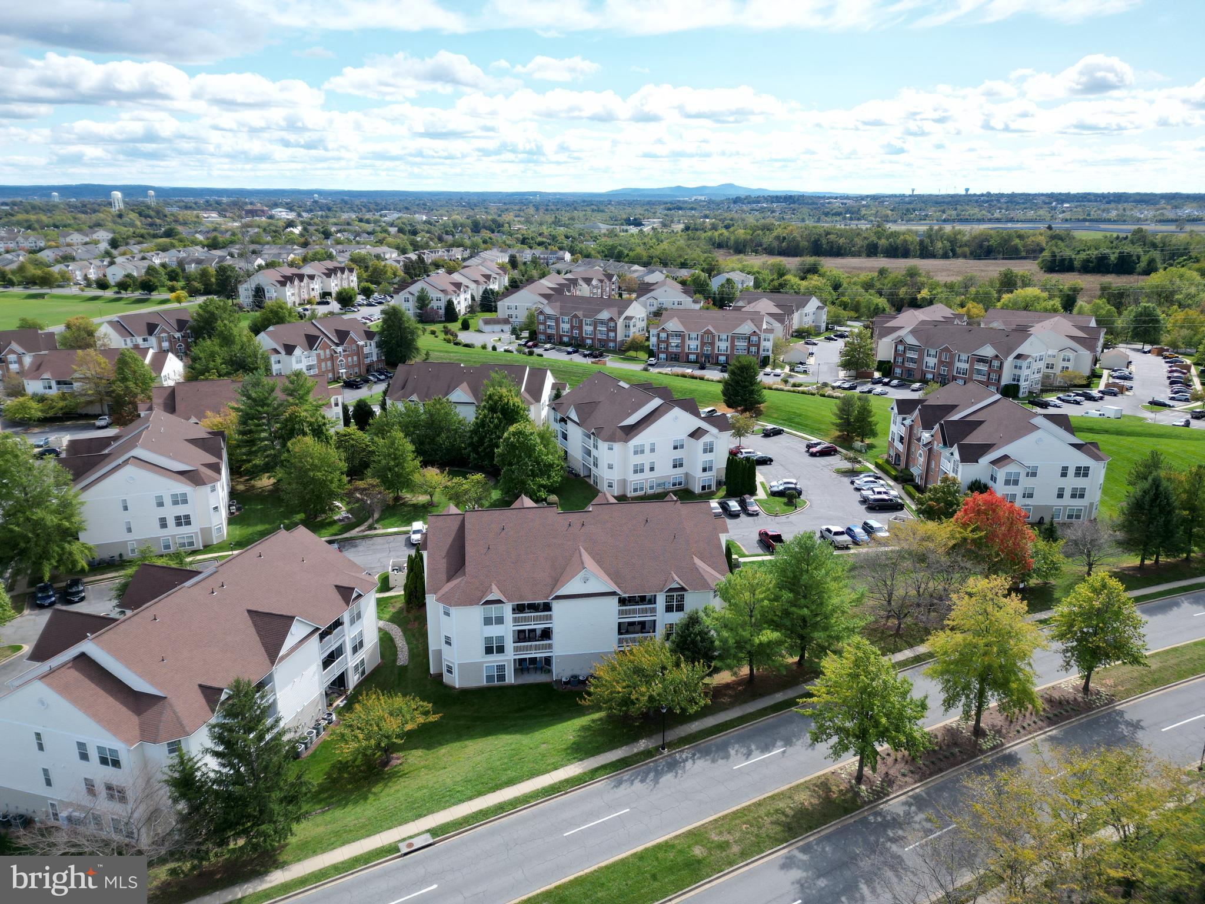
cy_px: 452
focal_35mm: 24
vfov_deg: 56.8
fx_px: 835
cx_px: 602
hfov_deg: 71.6
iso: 120
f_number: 1.7
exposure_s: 1/3000
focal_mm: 6.72
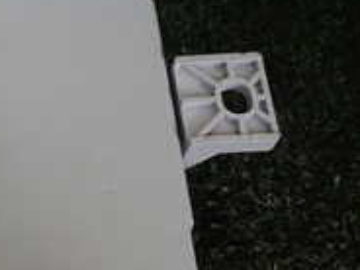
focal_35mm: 98
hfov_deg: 17.5
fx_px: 1019
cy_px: 149
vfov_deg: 15.1
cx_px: -219
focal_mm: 5.4
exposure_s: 1/60
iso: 160
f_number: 2.3
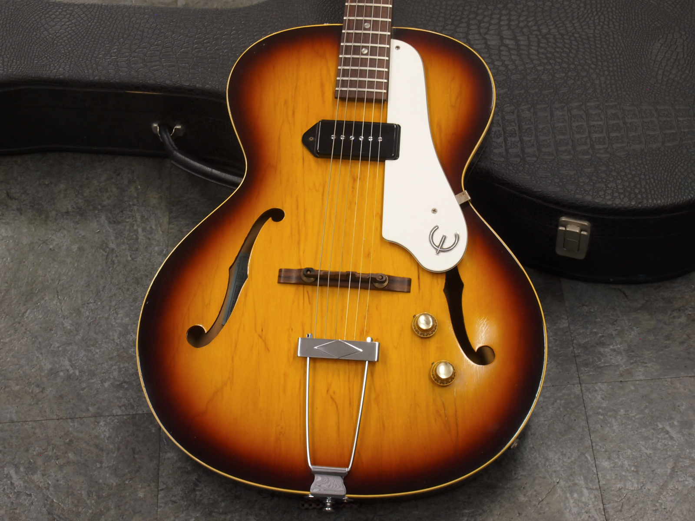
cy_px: 260
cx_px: 348
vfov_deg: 21.0
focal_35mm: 70
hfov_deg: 27.8
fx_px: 1405
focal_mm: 35
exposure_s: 1/2.5
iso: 200
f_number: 13
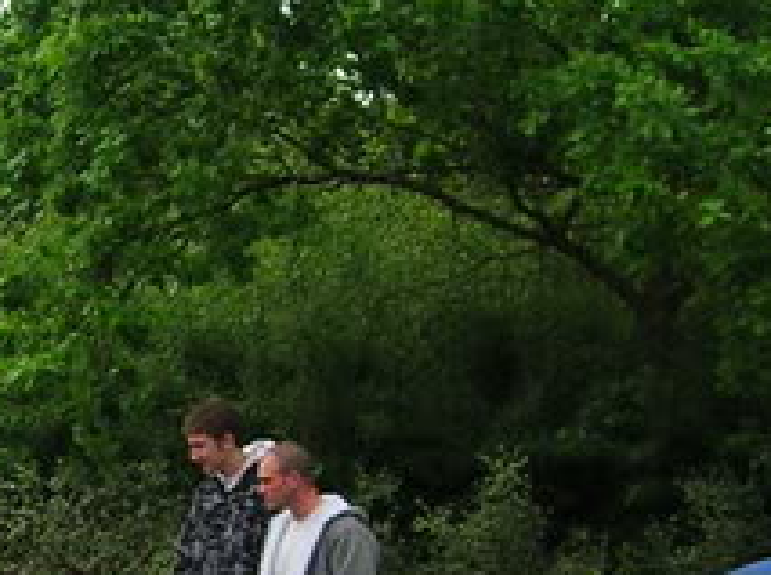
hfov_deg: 10.4
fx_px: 4069
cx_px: -398
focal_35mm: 183
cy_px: 803
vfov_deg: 8.0
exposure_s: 1/52.2
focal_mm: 7.8
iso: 64
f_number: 2.8
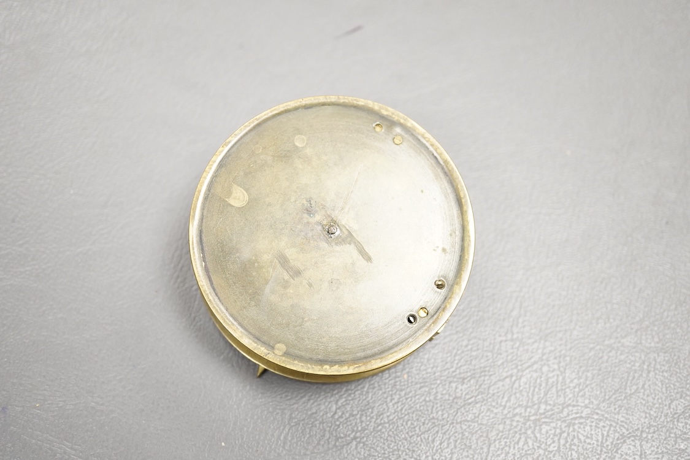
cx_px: 345
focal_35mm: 45
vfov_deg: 29.9
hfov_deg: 43.6
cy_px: 230
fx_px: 862
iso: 2500
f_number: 3.5
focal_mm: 30
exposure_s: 1/200
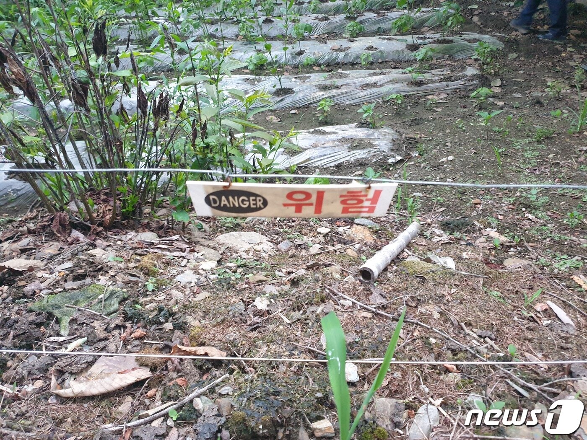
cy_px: 220
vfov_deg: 53.1
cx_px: 294
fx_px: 441
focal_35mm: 26
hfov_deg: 67.3
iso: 250
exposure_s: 1/21
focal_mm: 4.3
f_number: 1.5
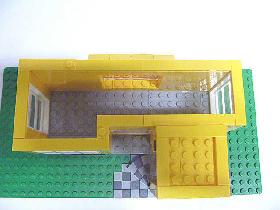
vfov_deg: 40.7
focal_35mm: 35
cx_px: 140
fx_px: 283
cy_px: 105
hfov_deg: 52.6
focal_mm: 6.3
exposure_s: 1/20
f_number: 3.5
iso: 800
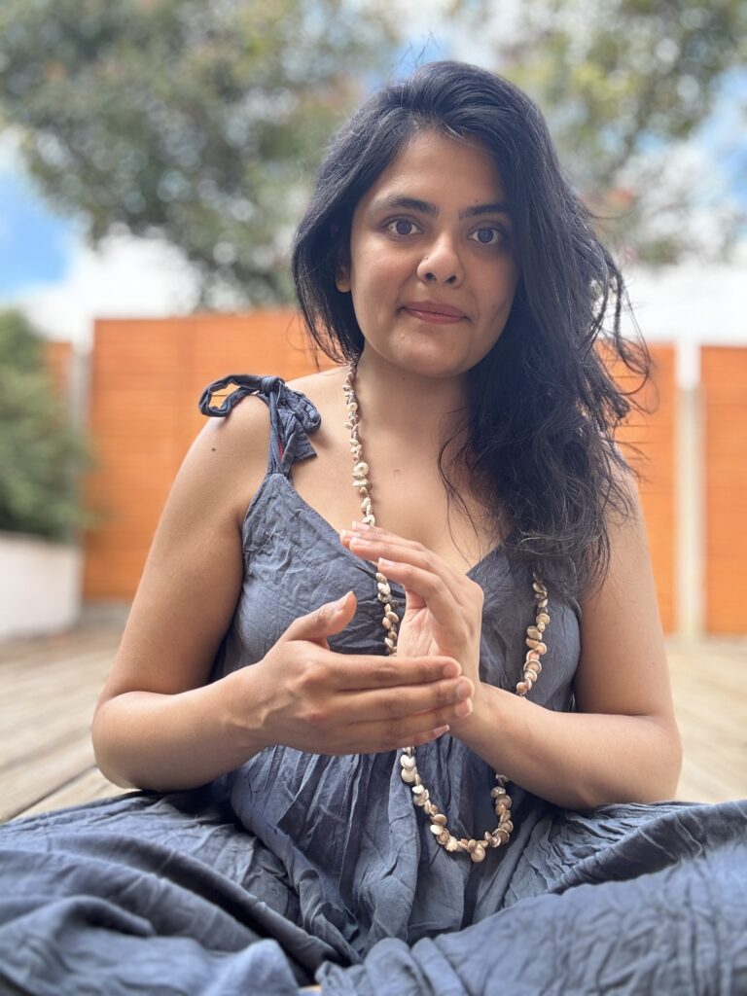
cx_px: 374
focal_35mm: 30
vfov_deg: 60.0
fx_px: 863
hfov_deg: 46.8
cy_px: 498
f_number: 1.9
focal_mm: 2.69
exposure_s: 1/121
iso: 32
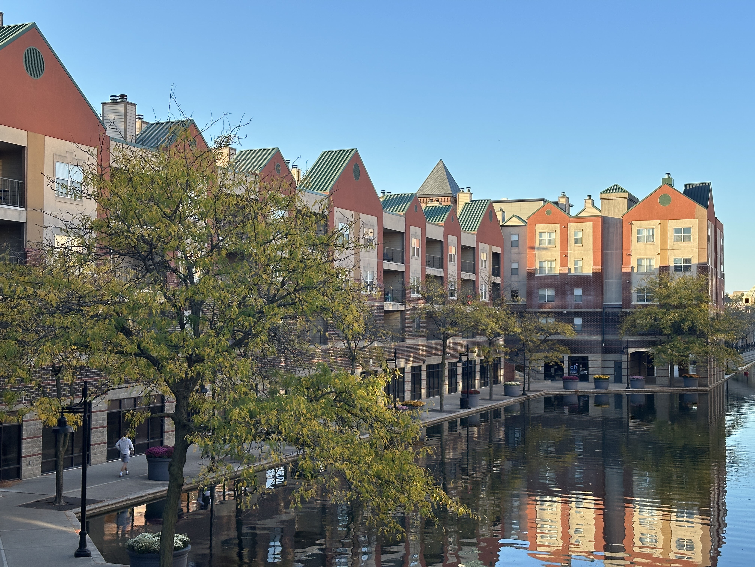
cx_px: 378
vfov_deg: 30.3
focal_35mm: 48
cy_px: 284
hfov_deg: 39.7
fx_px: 1047
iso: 64
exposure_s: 1/1085
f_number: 1.78
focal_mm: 6.86
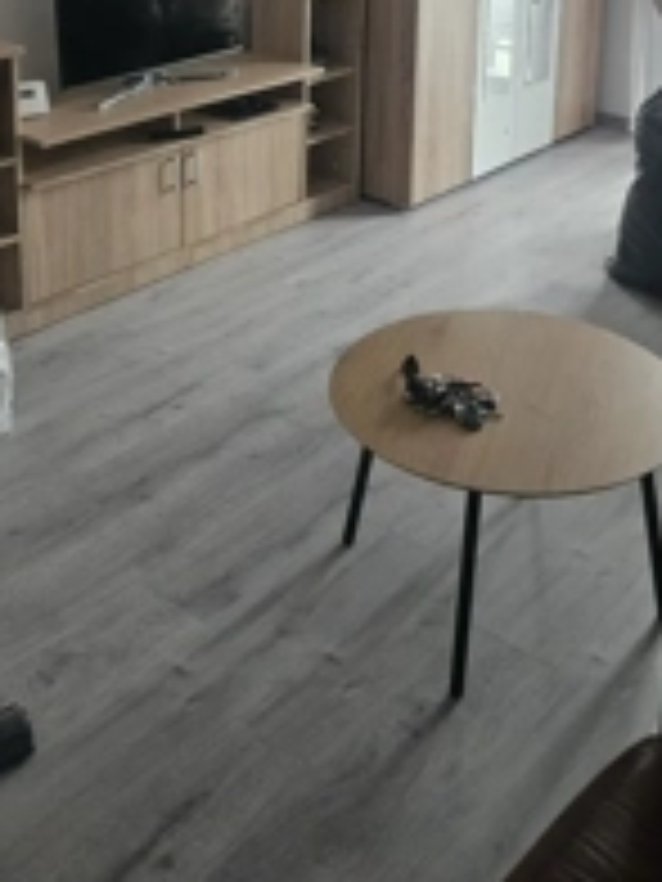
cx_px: 419
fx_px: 1198
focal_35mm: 47
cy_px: 104
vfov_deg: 38.0
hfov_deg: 30.7
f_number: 1.8
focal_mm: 5.4
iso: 640
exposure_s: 1/142
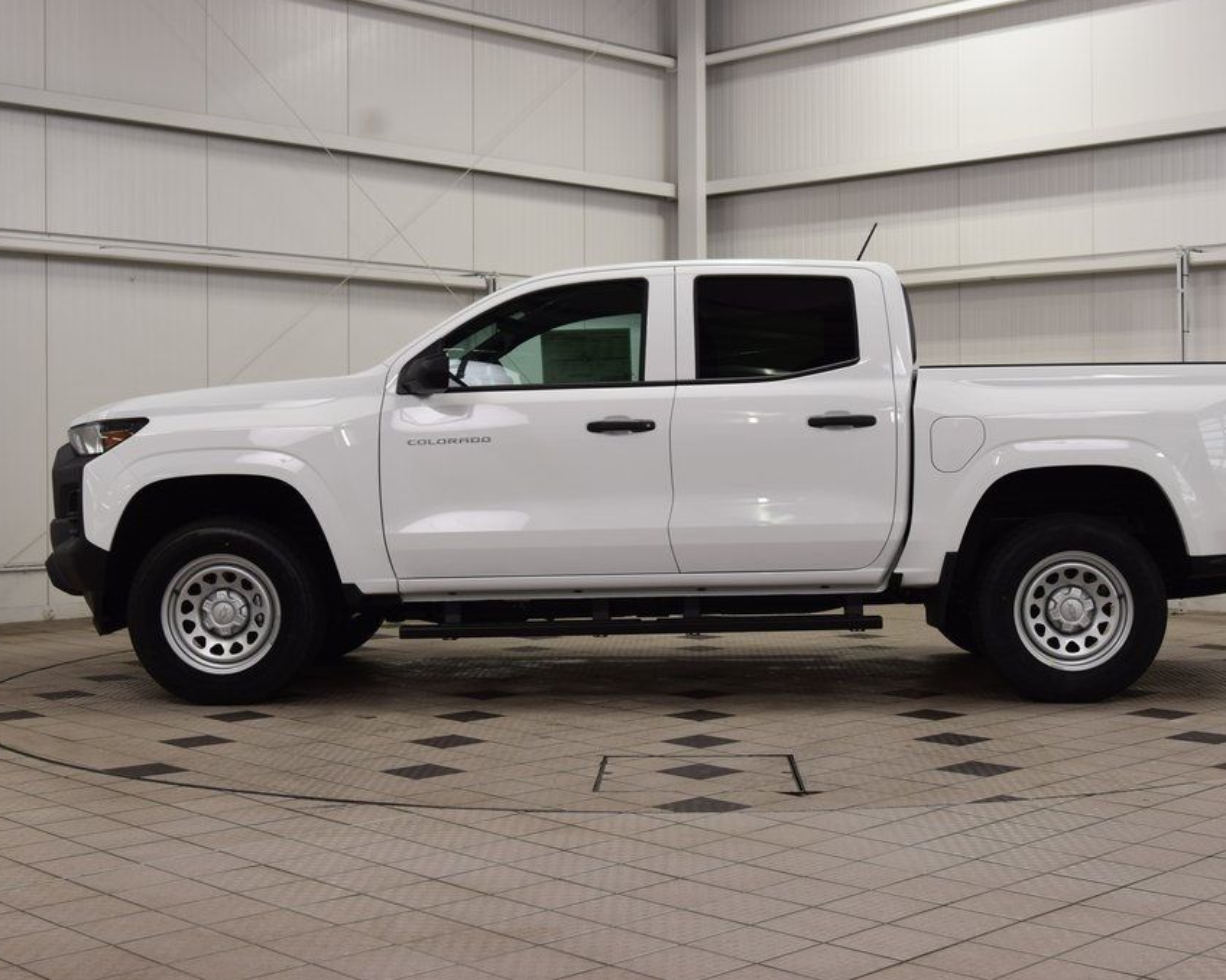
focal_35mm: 51
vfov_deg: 29.7
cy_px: 489
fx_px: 1850
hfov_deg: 36.6
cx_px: 697
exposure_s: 1/30
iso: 400
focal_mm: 30
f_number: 7.1
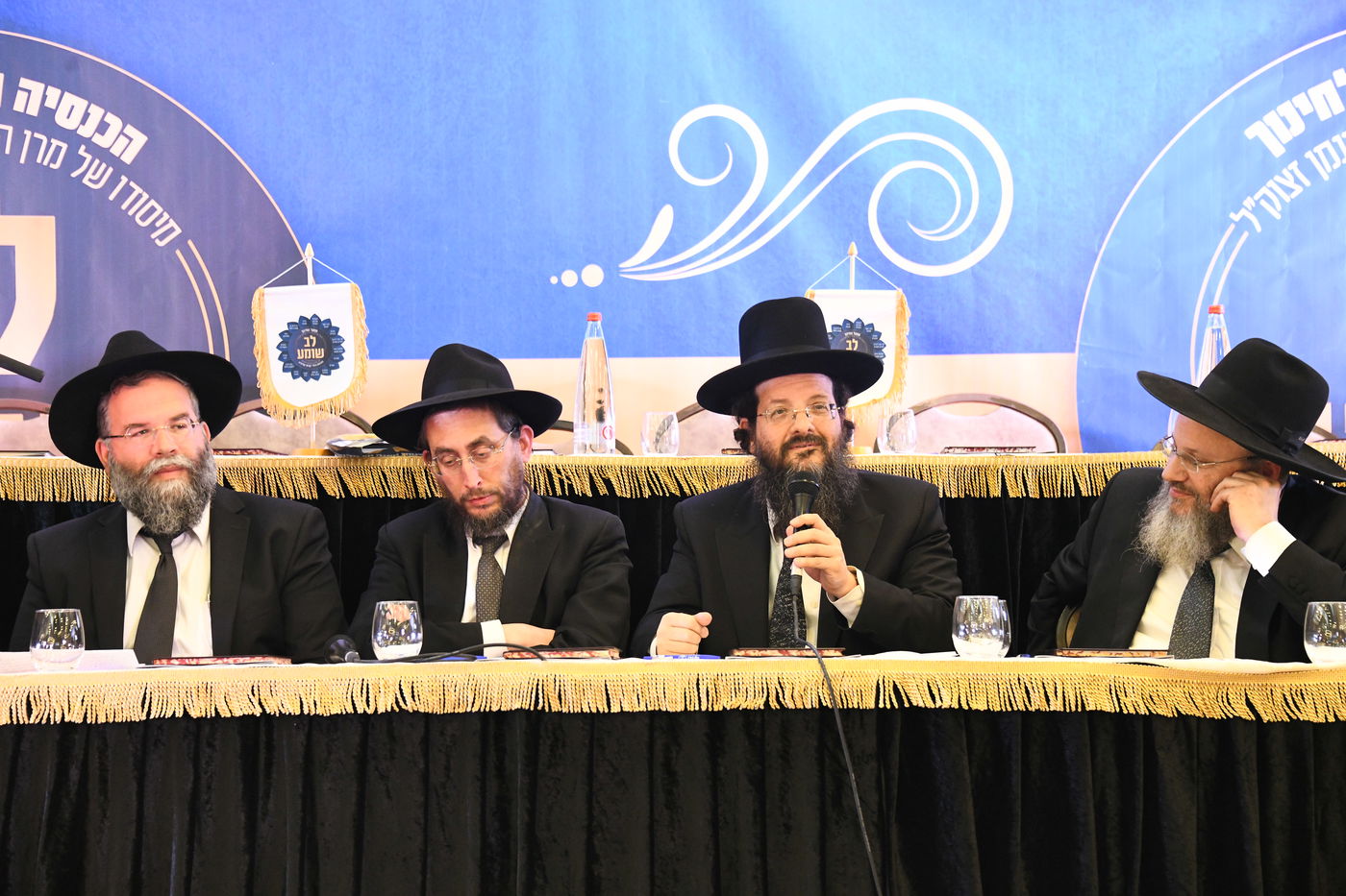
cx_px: 673
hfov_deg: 23.9
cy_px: 448
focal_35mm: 85
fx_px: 3177
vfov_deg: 16.1
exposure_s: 1/80
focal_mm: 85
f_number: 5.6
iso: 4000
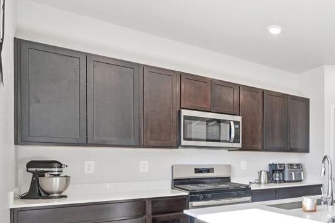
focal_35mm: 29
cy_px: 162
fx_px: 270
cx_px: 312
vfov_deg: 43.8
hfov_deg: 54.0
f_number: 8
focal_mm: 10
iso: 800
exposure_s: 1/15
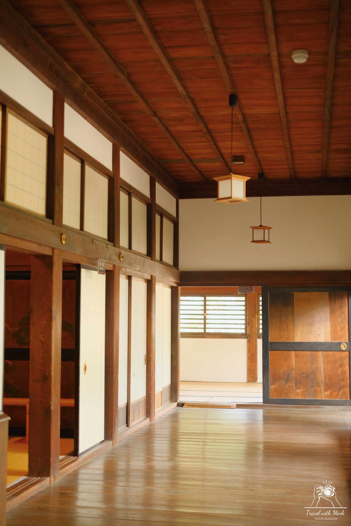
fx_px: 731
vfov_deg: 39.6
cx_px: 176
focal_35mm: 50
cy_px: 263
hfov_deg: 27.0
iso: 800
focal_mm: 33
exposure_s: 1/200
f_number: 1.4
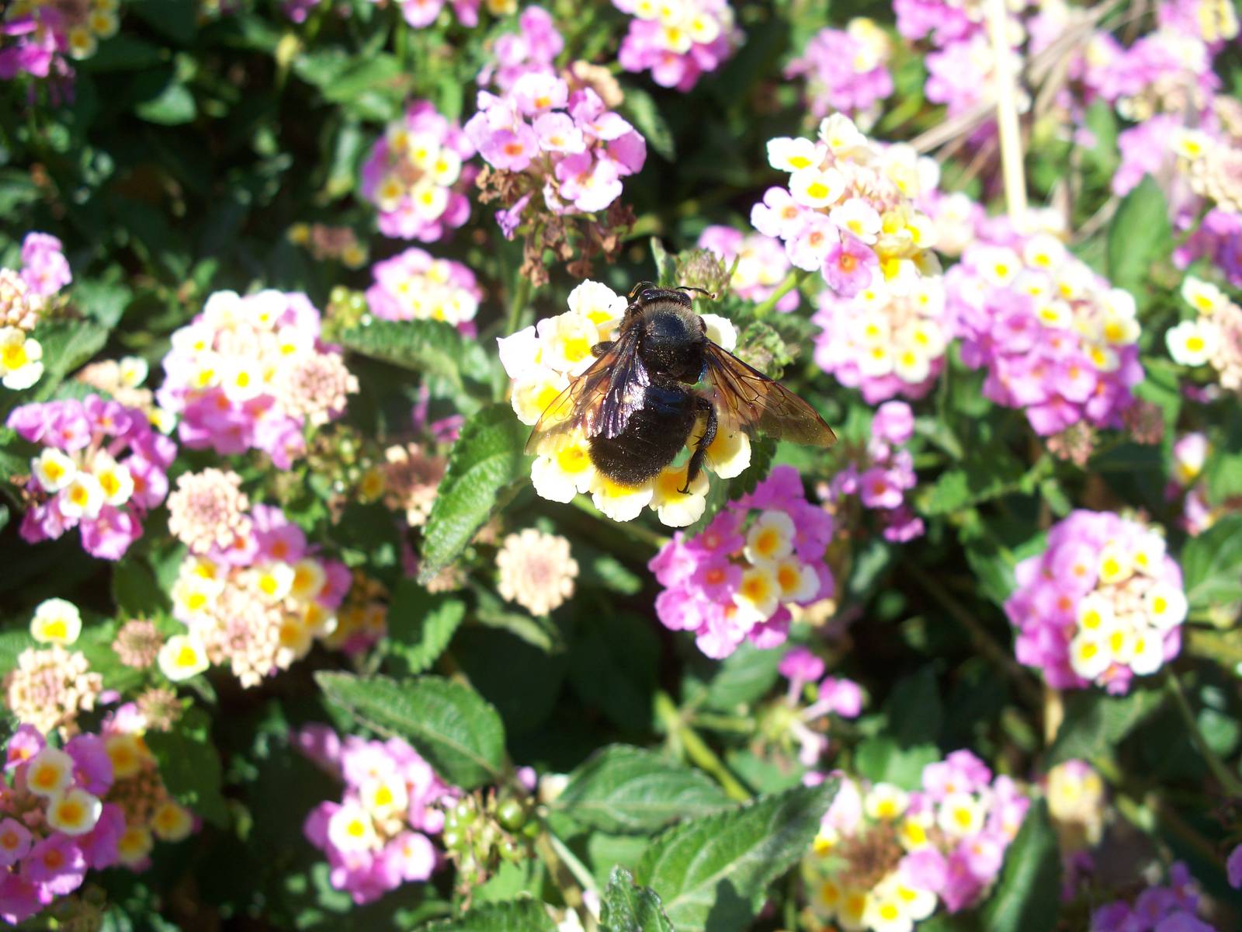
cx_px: 621
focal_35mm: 36
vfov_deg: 39.7
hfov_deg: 51.4
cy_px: 466
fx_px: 1292
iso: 64
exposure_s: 1/400
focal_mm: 7.54
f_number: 2.8
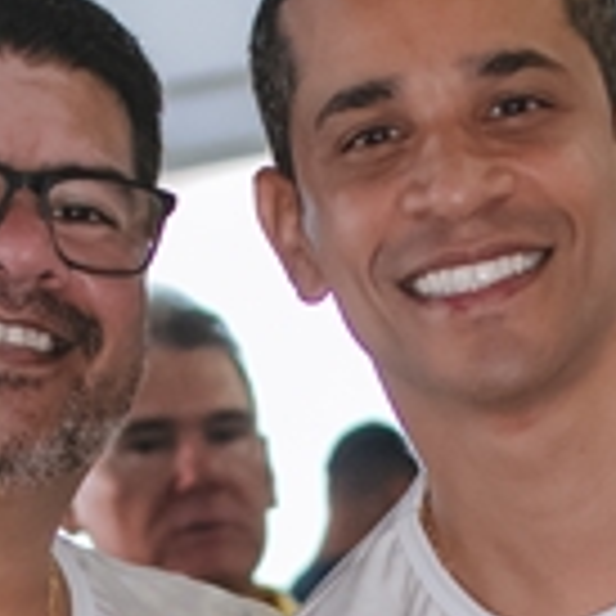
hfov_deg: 7.2
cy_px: 1102
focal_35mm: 241
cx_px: 479
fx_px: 4858
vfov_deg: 7.1
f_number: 2.8
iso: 2500
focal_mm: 35
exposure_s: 1/800
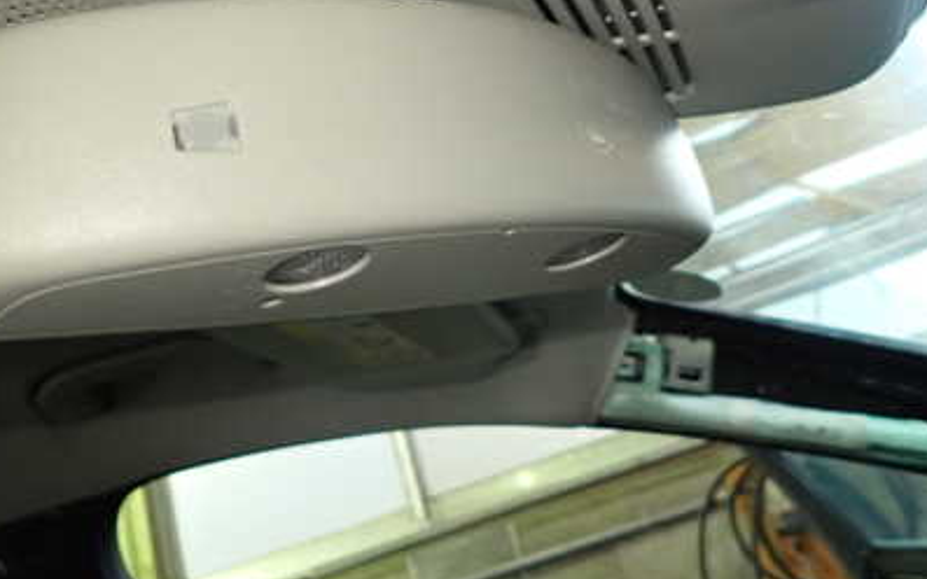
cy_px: 161
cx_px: 446
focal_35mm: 40
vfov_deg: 31.5
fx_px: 1010
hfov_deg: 49.3
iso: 320
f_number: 2
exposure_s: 1/30
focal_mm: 4.5
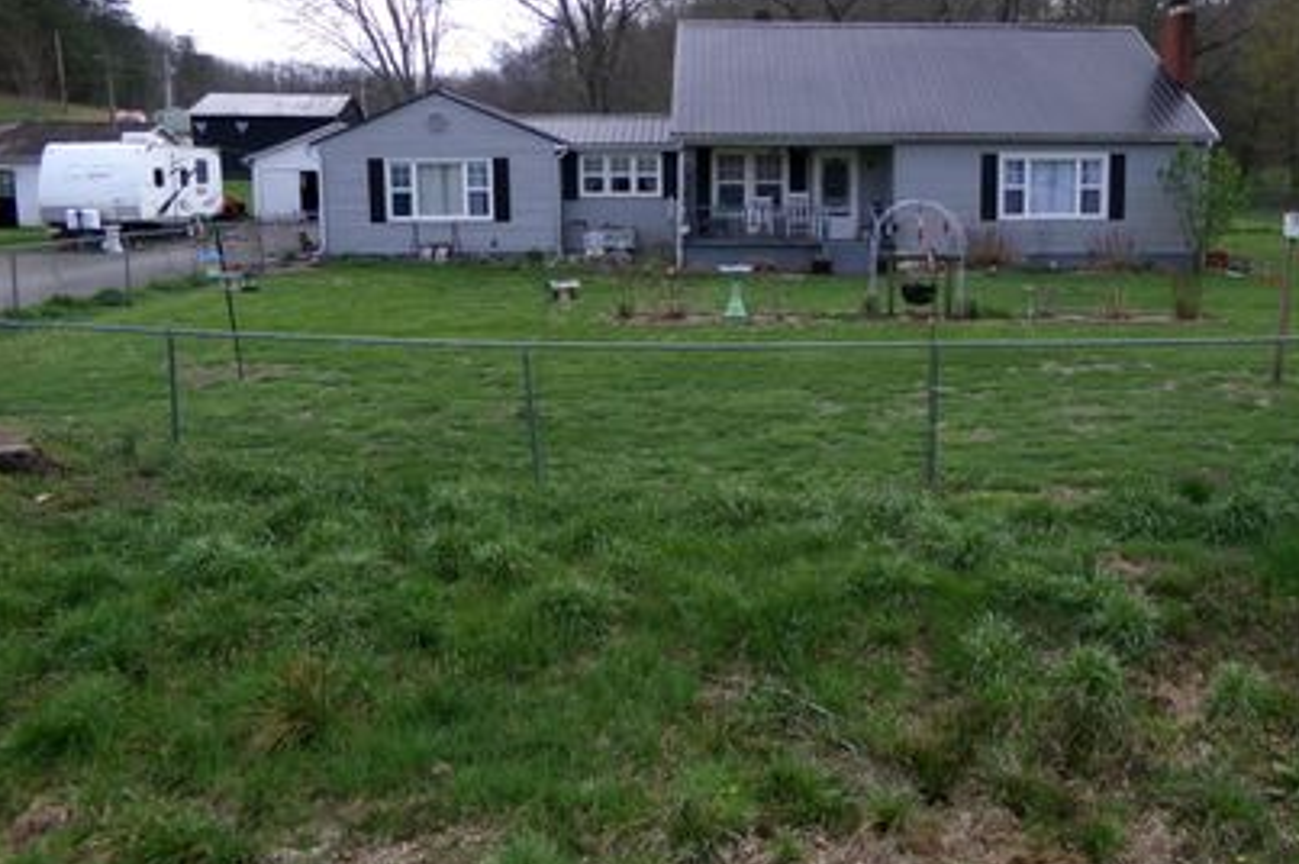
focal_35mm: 31
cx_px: 796
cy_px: 324
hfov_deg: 59.7
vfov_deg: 41.9
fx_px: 1118
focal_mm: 4.3
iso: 100
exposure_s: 1/450
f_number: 3.7
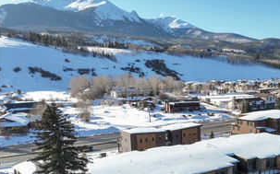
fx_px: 328
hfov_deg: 43.5
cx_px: 234
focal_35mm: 43
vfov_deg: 28.6
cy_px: 159
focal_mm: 12.29
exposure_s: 1/1250
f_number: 2.8
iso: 160
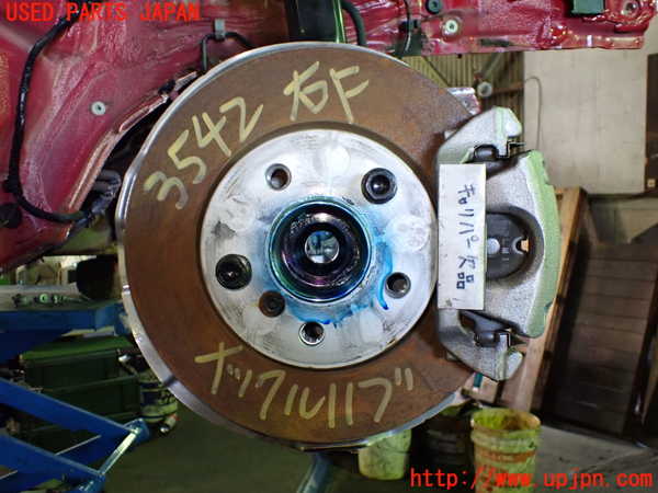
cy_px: 246
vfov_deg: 46.8
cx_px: 329
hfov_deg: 60.0
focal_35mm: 30
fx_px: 570
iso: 800
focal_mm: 5.4
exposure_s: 1/125
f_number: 2.3
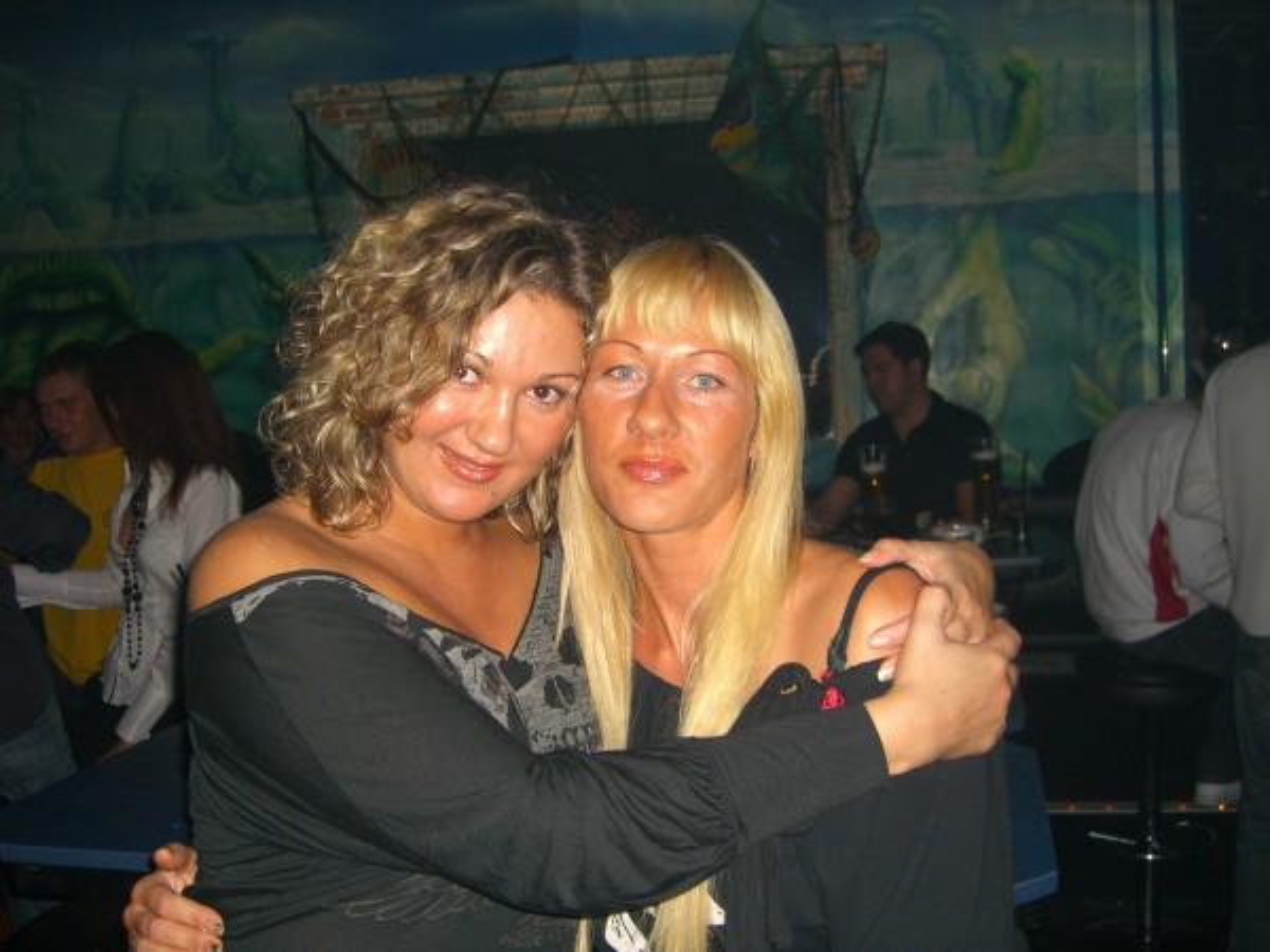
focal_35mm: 38
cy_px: 476
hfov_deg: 49.0
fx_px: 1394
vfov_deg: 37.7
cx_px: 635
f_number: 2.8
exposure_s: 1/60
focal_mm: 7.9
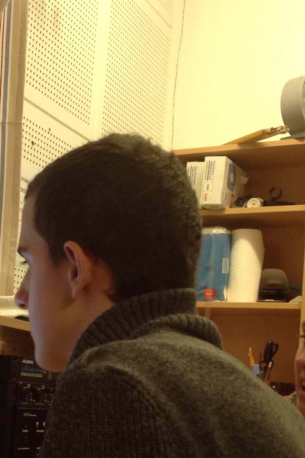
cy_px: 331
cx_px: 24
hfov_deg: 18.8
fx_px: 902
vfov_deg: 28.1
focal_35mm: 71
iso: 125
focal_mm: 4.28
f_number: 2.4
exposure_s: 1/17
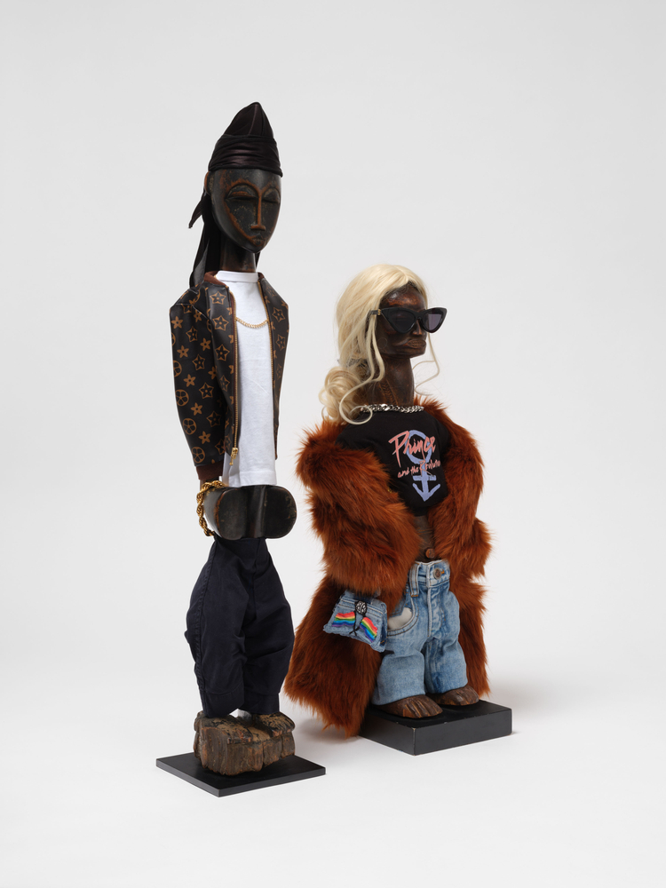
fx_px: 1308
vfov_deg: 37.5
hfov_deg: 28.6
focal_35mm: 51
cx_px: 333
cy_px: 444
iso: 100
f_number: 18
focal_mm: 64
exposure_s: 1/100
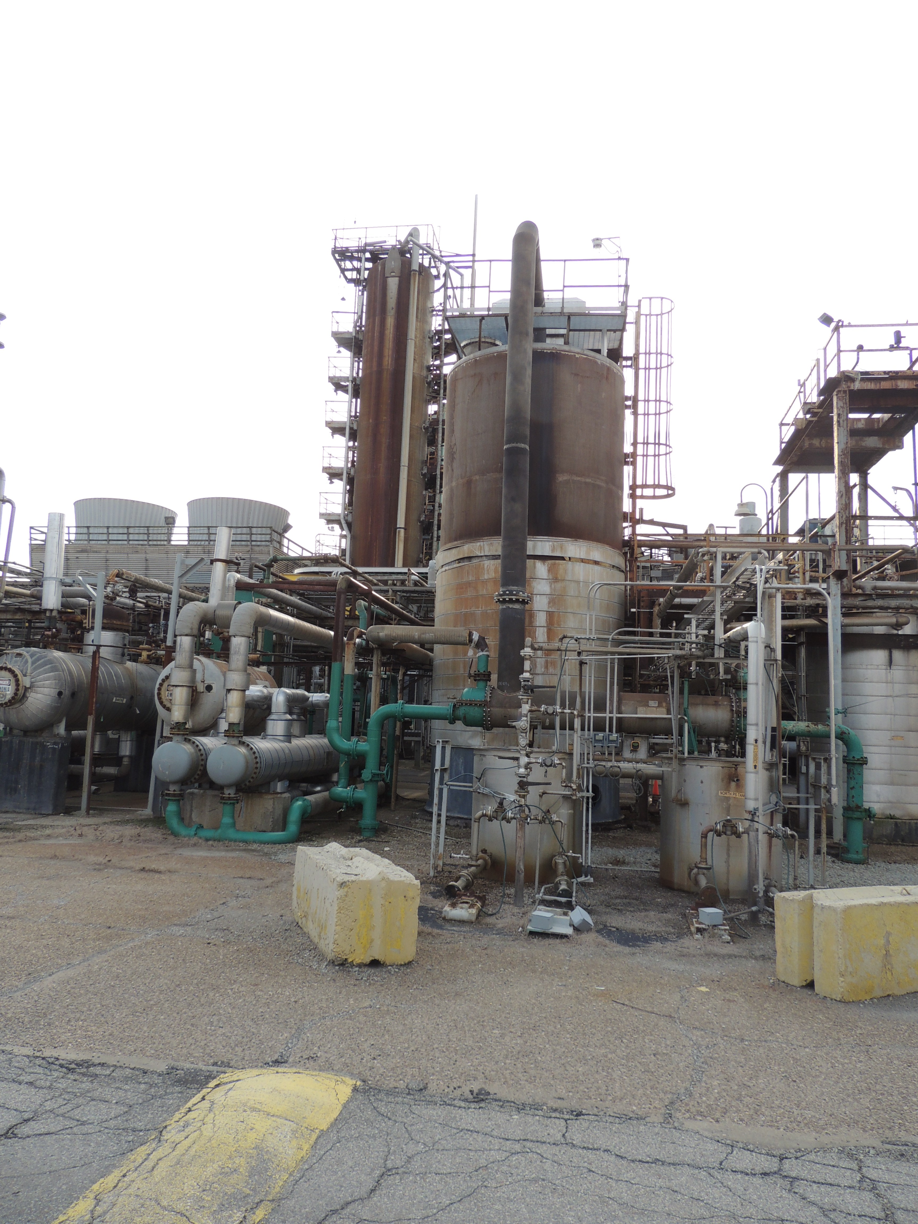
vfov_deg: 71.6
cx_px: 459
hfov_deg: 56.8
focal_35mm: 24
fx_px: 849
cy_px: 612
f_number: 3
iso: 100
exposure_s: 1/400
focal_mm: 4.3
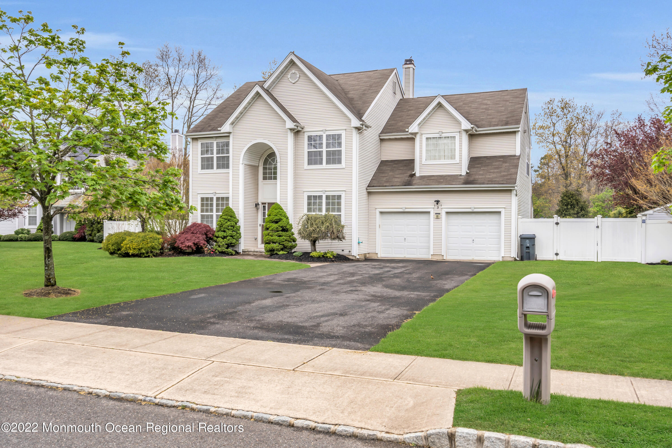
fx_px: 579
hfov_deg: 60.3
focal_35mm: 31
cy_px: 224
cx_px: 336
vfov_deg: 42.3
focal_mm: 31
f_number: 16
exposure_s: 1/25
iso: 200
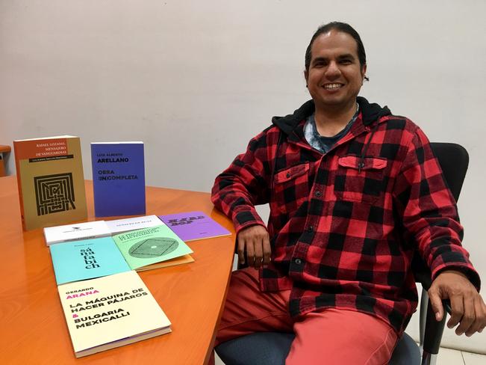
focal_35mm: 29
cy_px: 182
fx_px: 407
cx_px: 243
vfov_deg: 48.2
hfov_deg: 61.7
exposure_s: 1/30
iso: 80
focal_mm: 4.15
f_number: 2.2
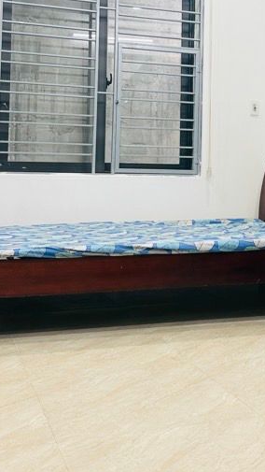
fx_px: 662
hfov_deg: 22.2
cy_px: 129
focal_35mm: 53
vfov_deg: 38.3
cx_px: 224
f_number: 1.78
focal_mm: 6.76
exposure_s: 1/100
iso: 200
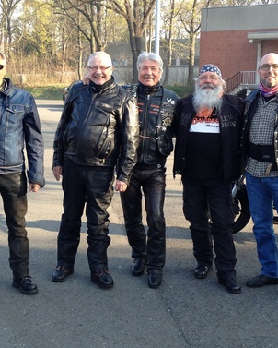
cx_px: 124
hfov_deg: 26.2
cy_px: 170
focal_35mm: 58
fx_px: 596
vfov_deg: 32.5
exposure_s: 1/193
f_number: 2.4
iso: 50
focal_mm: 4.28
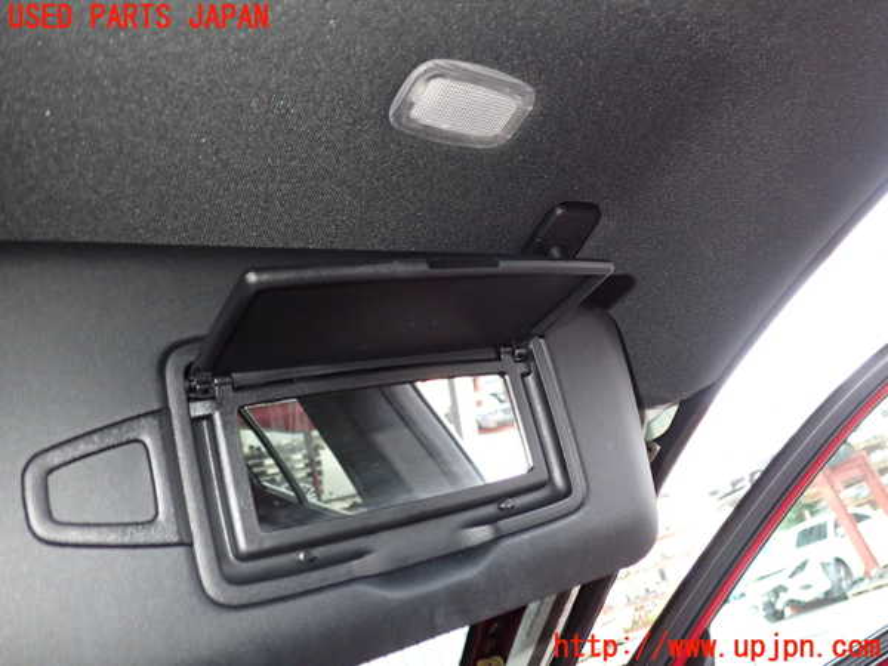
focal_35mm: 30
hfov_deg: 60.0
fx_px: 770
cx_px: 444
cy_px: 333
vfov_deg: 46.8
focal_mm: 5.4
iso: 400
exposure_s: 1/30
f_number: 6.3
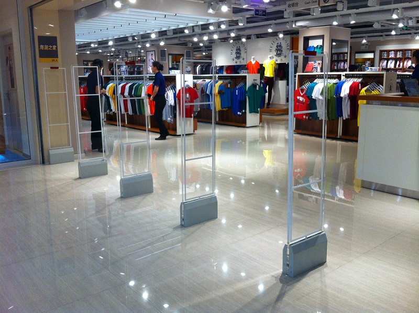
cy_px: 156
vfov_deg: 40.6
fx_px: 423
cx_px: 210
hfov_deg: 52.7
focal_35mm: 35
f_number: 2.8
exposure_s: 1/120
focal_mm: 3.85
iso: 125
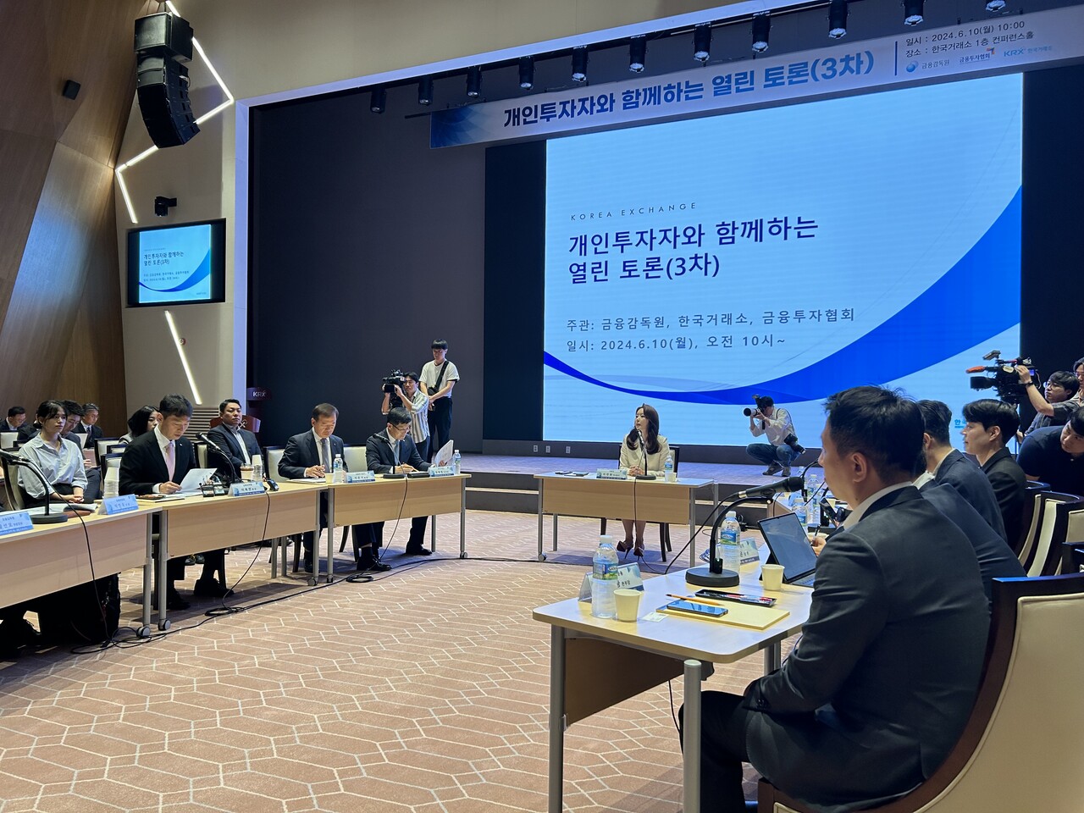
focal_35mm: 26
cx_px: 542
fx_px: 814
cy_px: 406
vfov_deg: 53.1
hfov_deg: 67.3
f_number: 1.5
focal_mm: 5.7
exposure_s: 1/60
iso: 80
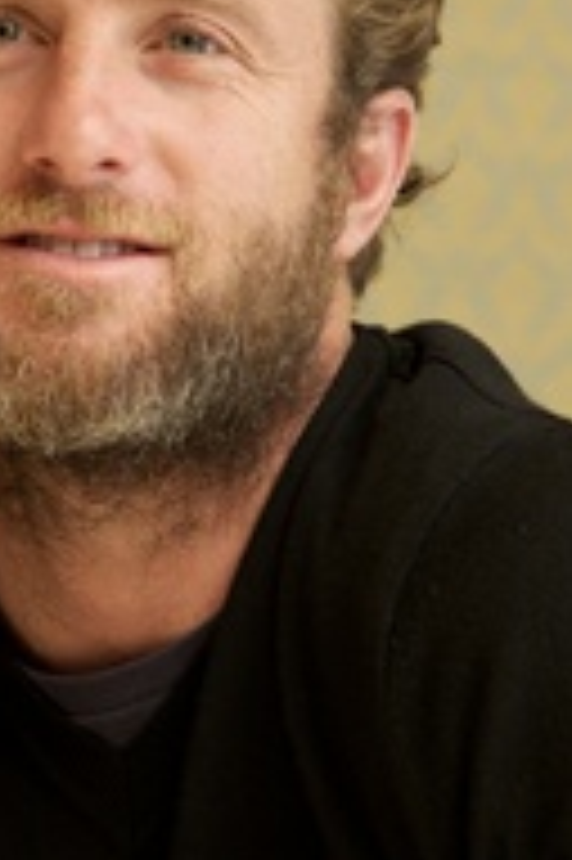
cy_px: 342
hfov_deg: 4.5
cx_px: 117
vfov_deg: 6.8
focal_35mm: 304
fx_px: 7258
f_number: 5.6
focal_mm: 145
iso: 800
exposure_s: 1/60
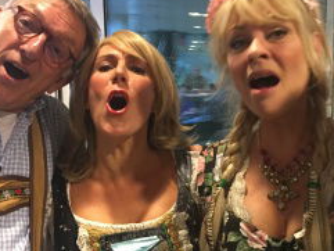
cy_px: 173
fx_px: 579
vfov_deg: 24.3
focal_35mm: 60
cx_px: 215
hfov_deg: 32.0
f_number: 2.2
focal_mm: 4.15
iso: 100
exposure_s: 1/4
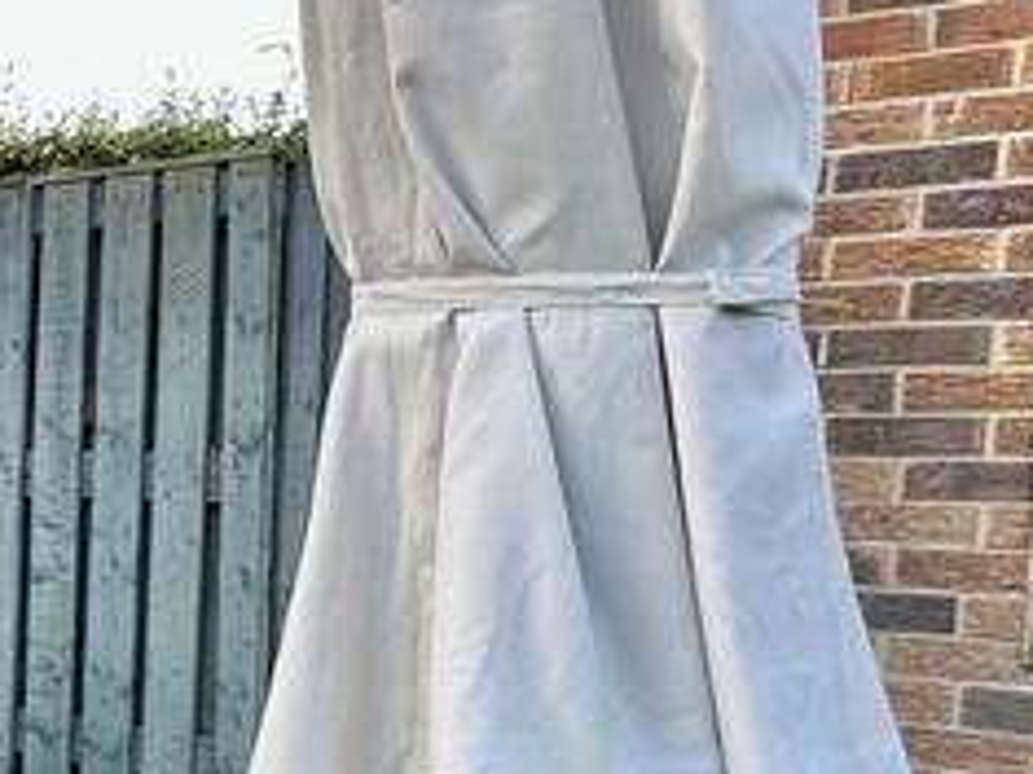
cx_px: -743
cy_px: 580
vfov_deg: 23.8
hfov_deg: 22.1
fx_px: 1819
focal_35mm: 61
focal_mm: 2.22
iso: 40
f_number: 2.2
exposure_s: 1/109
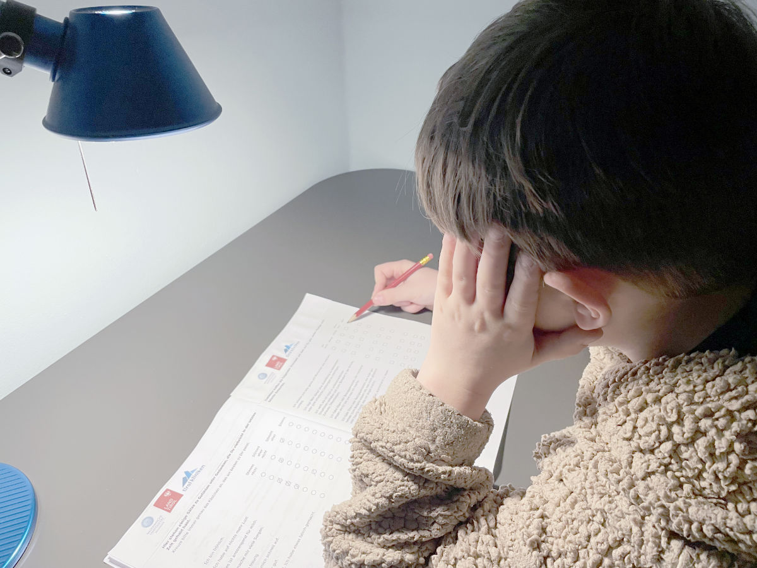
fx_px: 569
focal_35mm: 26
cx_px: 378
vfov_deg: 53.1
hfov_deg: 67.3
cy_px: 284
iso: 100
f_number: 1.6
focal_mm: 4.2
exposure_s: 1/50
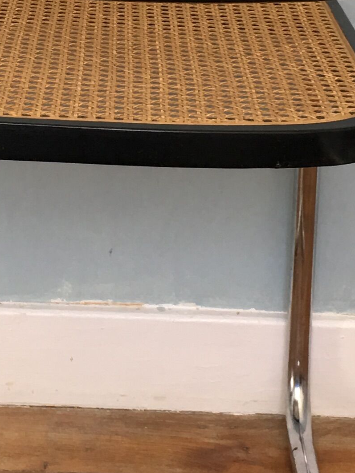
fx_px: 1504
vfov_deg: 17.7
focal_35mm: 110
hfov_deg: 13.4
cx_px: 69
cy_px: 83
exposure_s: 1/33
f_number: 2.2
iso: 25
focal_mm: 4.15
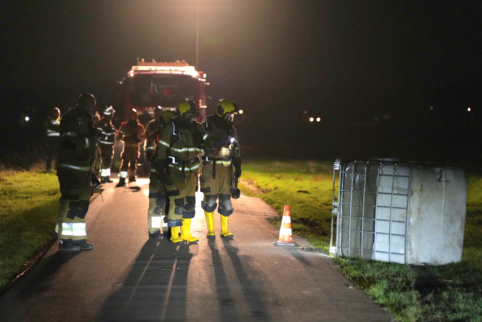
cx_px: 241
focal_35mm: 139
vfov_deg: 9.9
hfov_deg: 14.7
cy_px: 161
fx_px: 1862
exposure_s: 1/161
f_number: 2.8
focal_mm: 139
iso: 8000
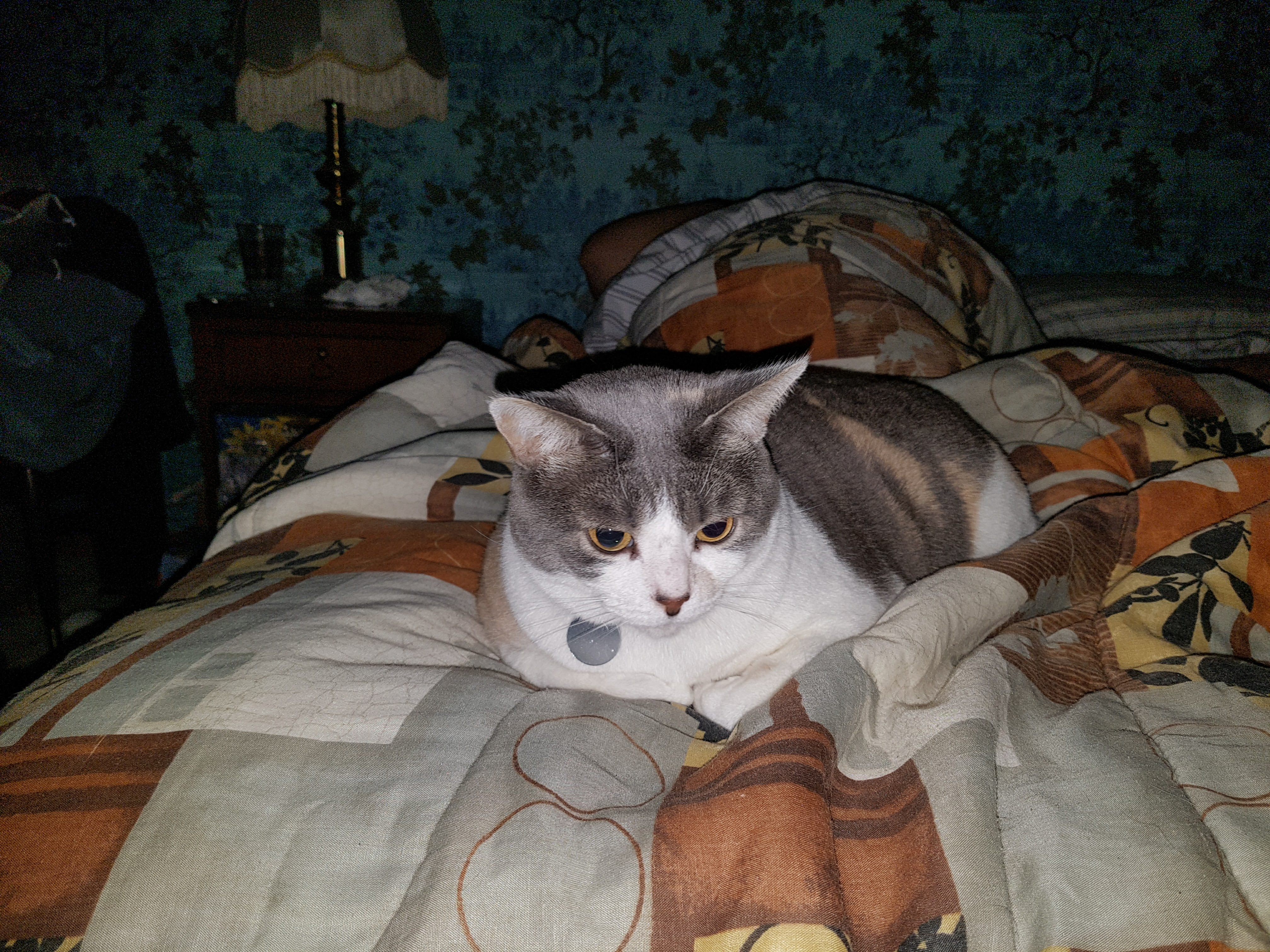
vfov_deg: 53.1
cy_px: 476
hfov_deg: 67.3
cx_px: 635
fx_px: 954
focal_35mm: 26
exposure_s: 1/60
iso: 50
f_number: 1.7
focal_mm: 4.2
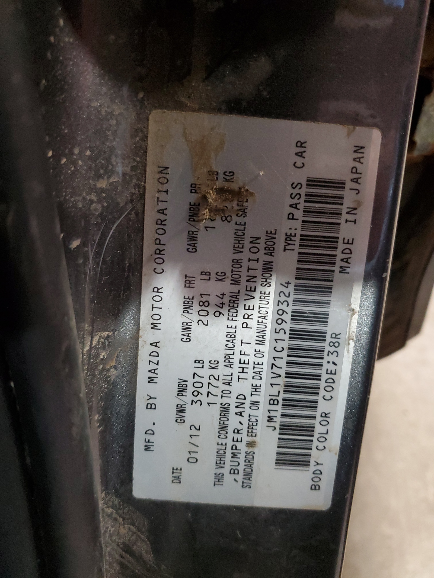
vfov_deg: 67.3
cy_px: 289
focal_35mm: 26
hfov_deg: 53.1
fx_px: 435
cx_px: 217
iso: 322
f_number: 1.5
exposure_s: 1/20
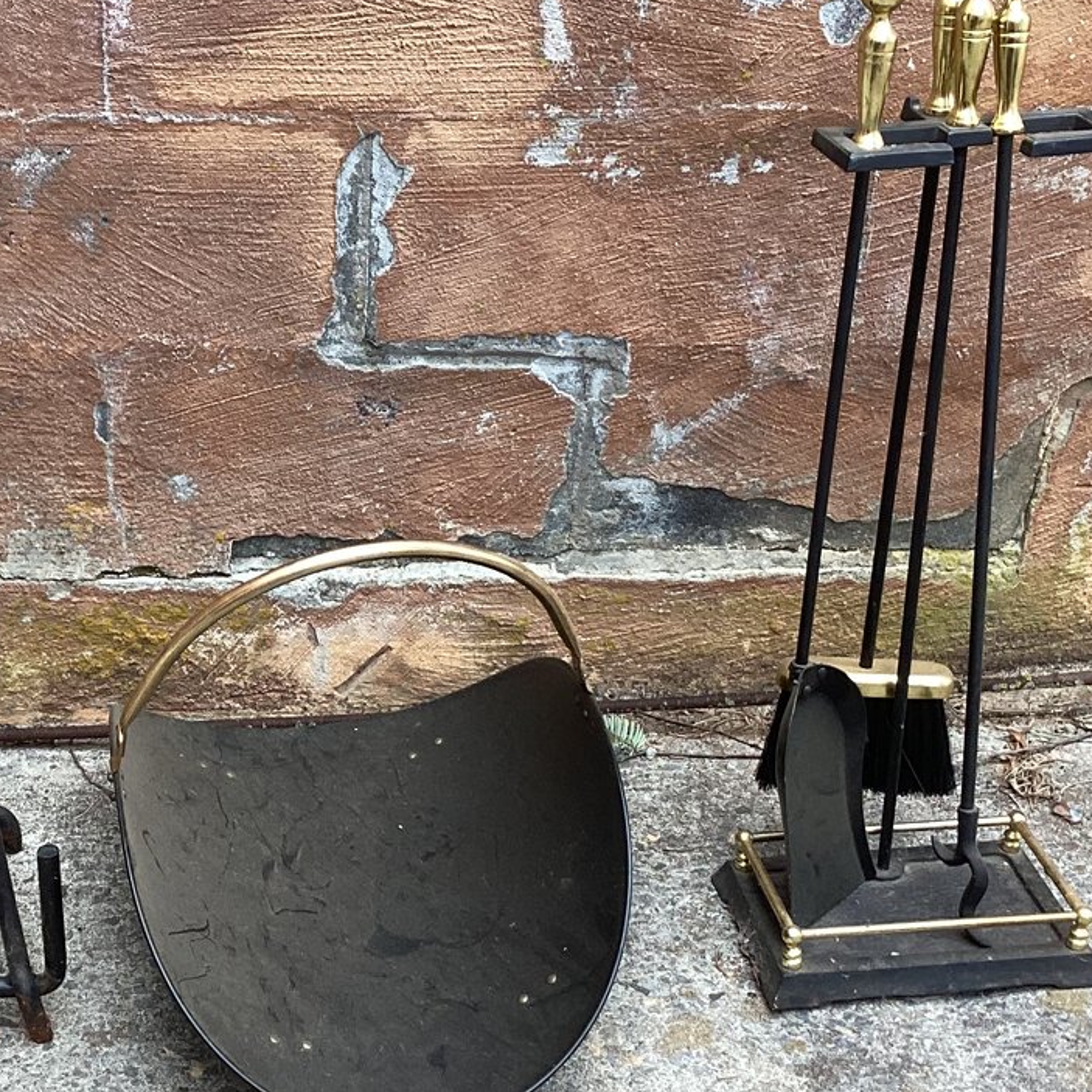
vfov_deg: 29.0
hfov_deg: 28.7
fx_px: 2106
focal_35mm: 59
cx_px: 293
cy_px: 636
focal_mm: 3.3
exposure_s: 1/120
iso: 50
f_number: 2.4
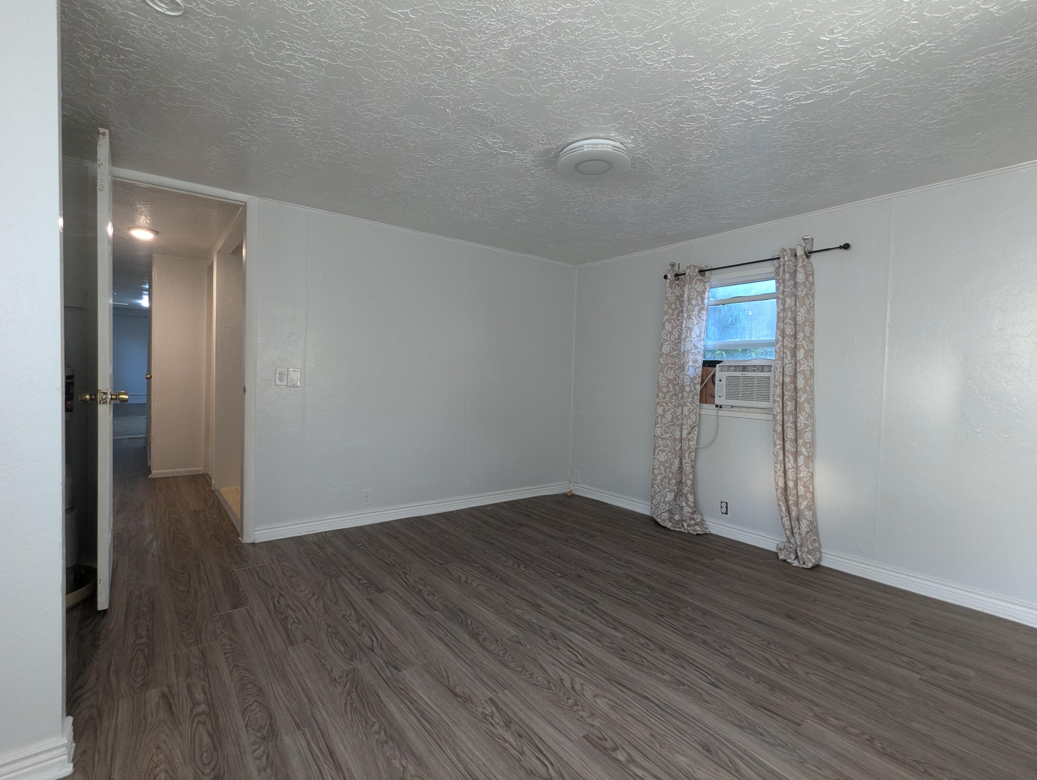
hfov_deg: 94.4
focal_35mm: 16
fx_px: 480
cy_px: 390
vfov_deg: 78.2
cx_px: 518
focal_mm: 2.35
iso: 64
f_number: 2.2
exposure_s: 1/24
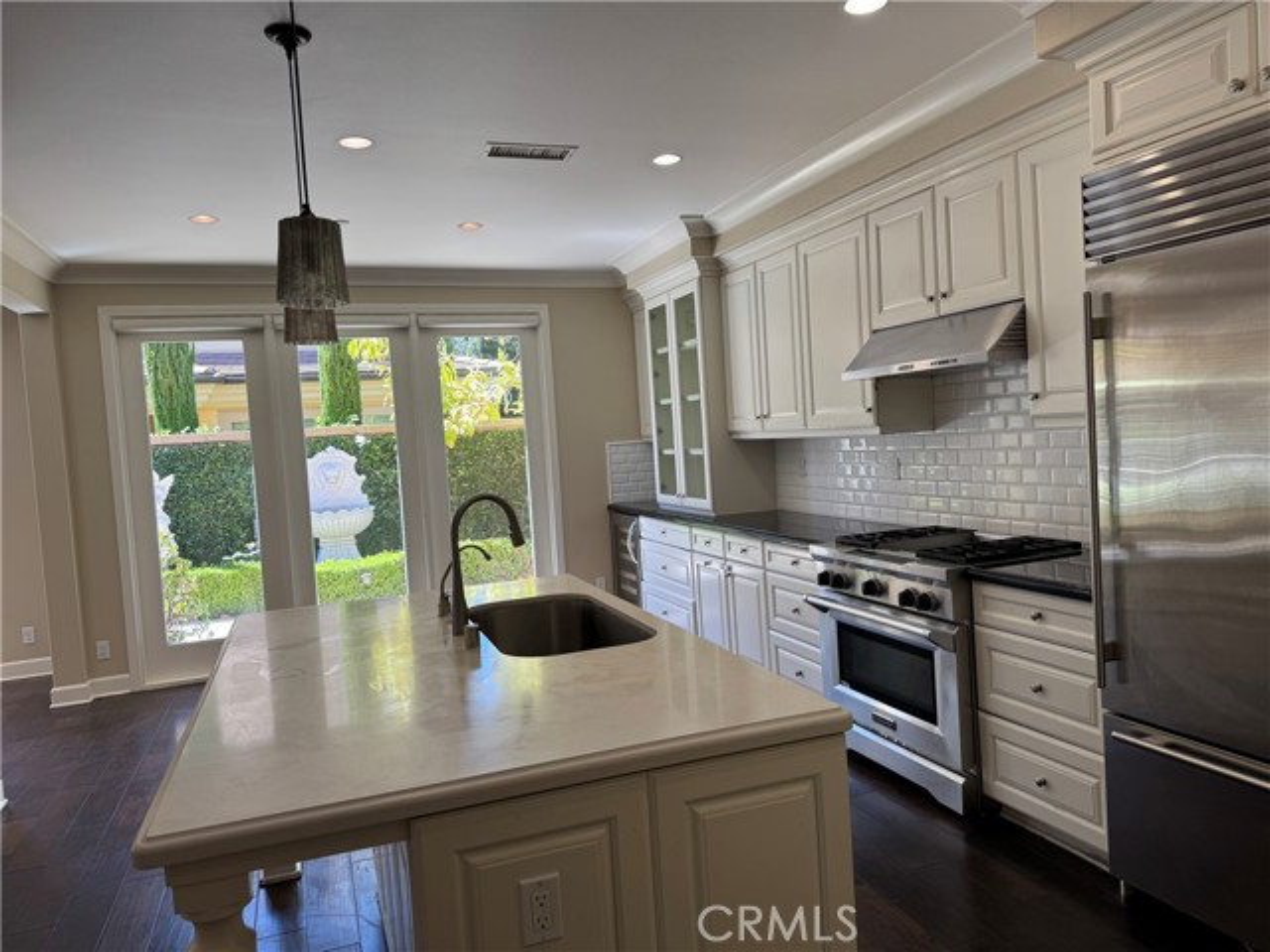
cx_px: 635
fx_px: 881
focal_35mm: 24
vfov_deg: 56.8
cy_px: 476
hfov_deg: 71.6
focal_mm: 6.76
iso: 50
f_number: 1.78
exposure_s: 1/123
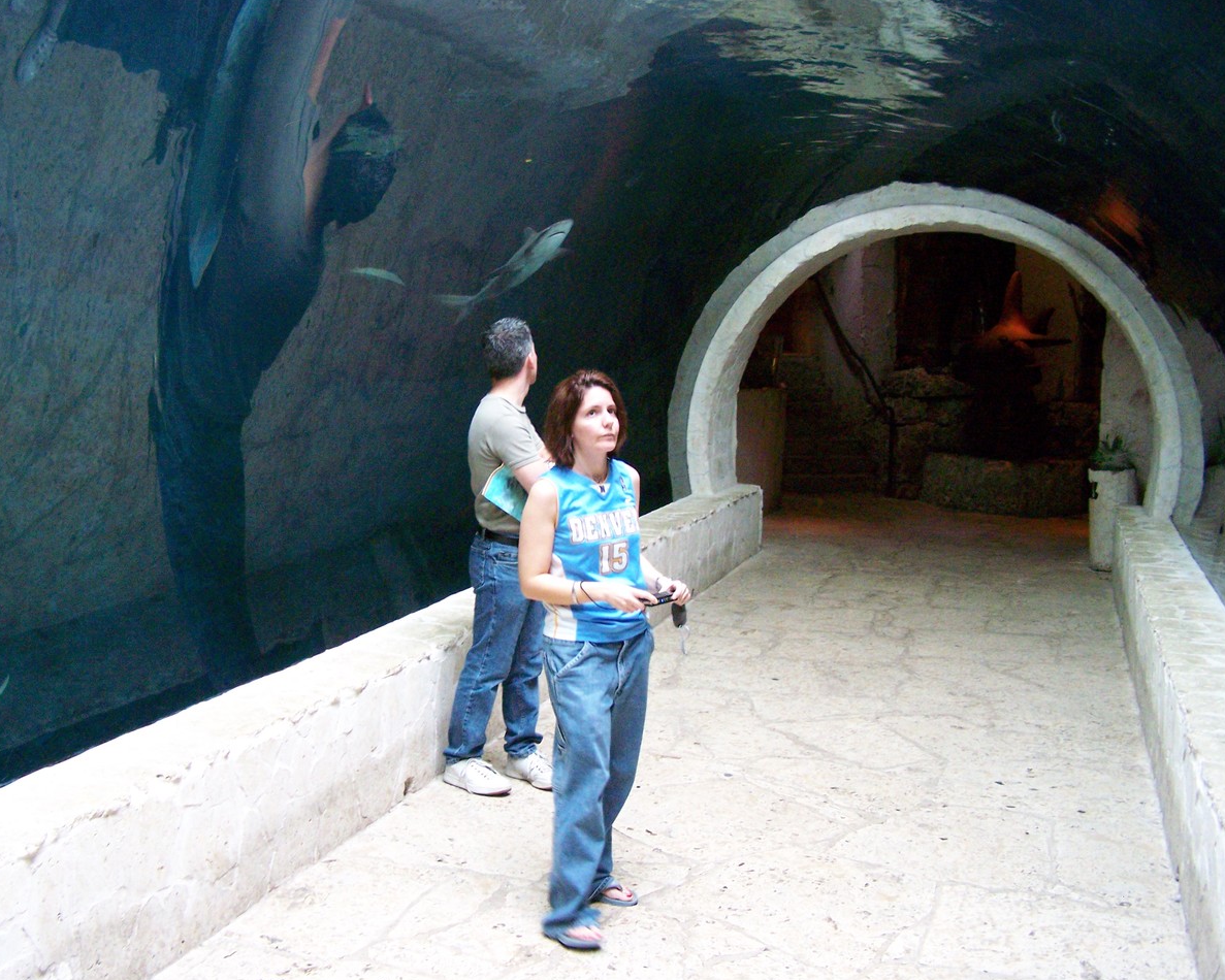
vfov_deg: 37.3
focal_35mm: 40
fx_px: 1450
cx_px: 568
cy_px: 489
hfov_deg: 45.8
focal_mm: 6.3
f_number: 2.8
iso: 400
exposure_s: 1/50
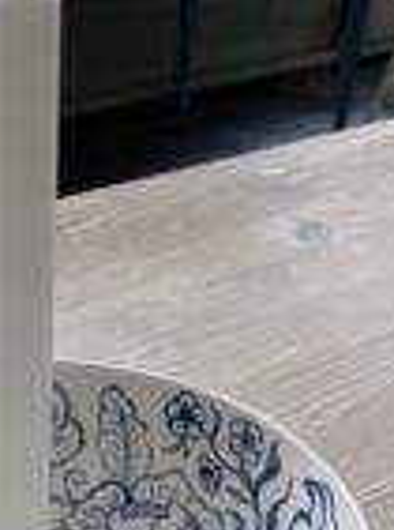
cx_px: 19
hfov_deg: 19.4
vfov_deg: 26.0
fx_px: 1128
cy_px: 417
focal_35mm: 74
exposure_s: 1/60
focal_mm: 5.7
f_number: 1.5
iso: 400
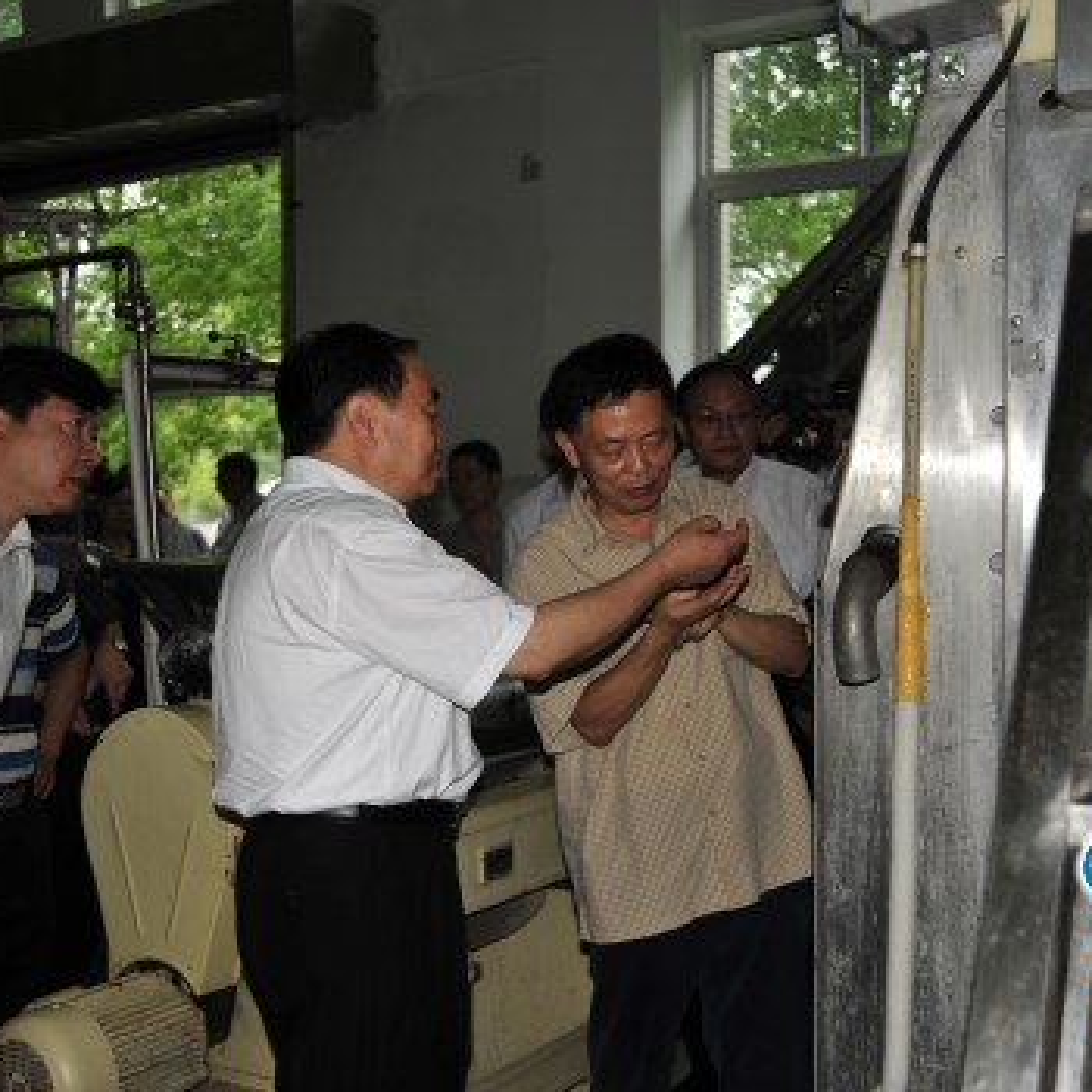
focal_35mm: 45
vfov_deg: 37.6
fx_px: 1606
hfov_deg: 37.5
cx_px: 509
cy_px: 546
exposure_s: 1/60
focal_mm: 35
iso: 200
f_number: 3.3
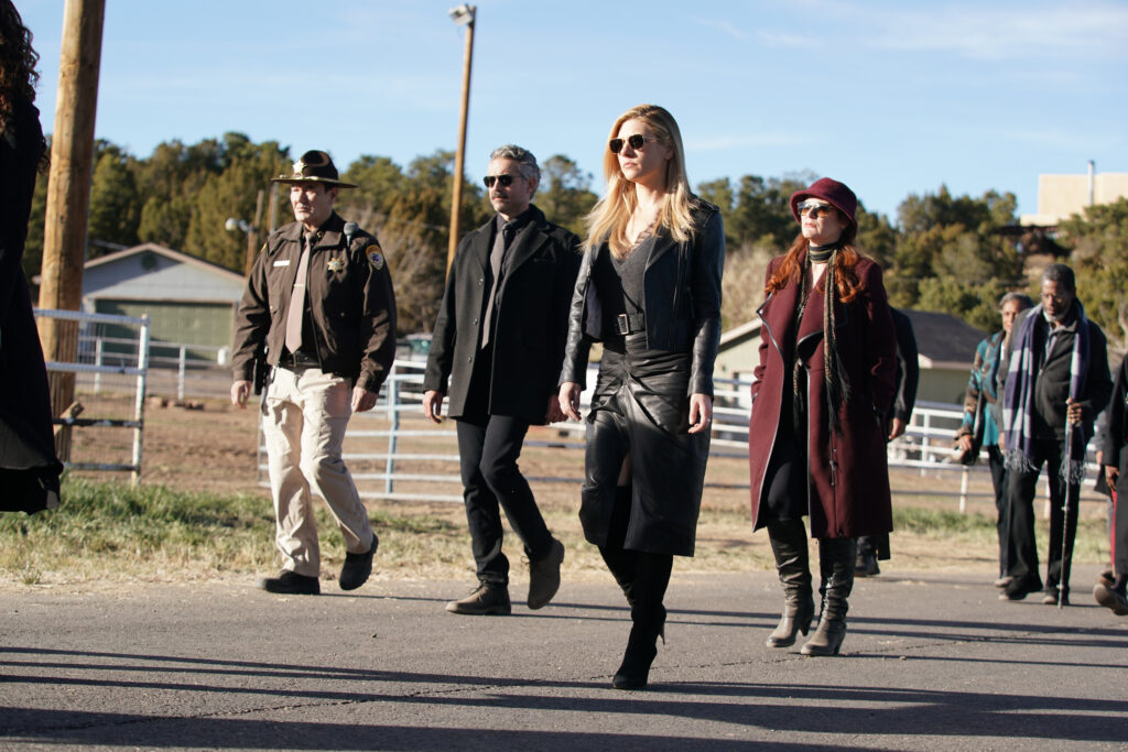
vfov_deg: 18.4
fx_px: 2319
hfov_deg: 27.3
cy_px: 376
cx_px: 564
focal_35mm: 74
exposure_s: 1/800
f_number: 4.5
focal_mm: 74
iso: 200
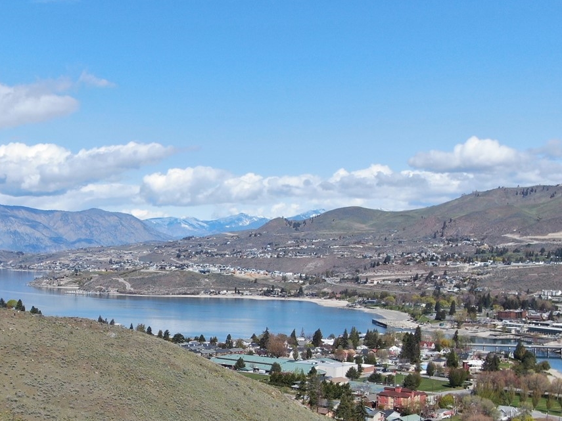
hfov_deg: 32.5
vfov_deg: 24.9
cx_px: 131
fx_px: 942
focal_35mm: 58
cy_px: 329
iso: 100
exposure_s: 1/1250
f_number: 3.1
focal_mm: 5.33
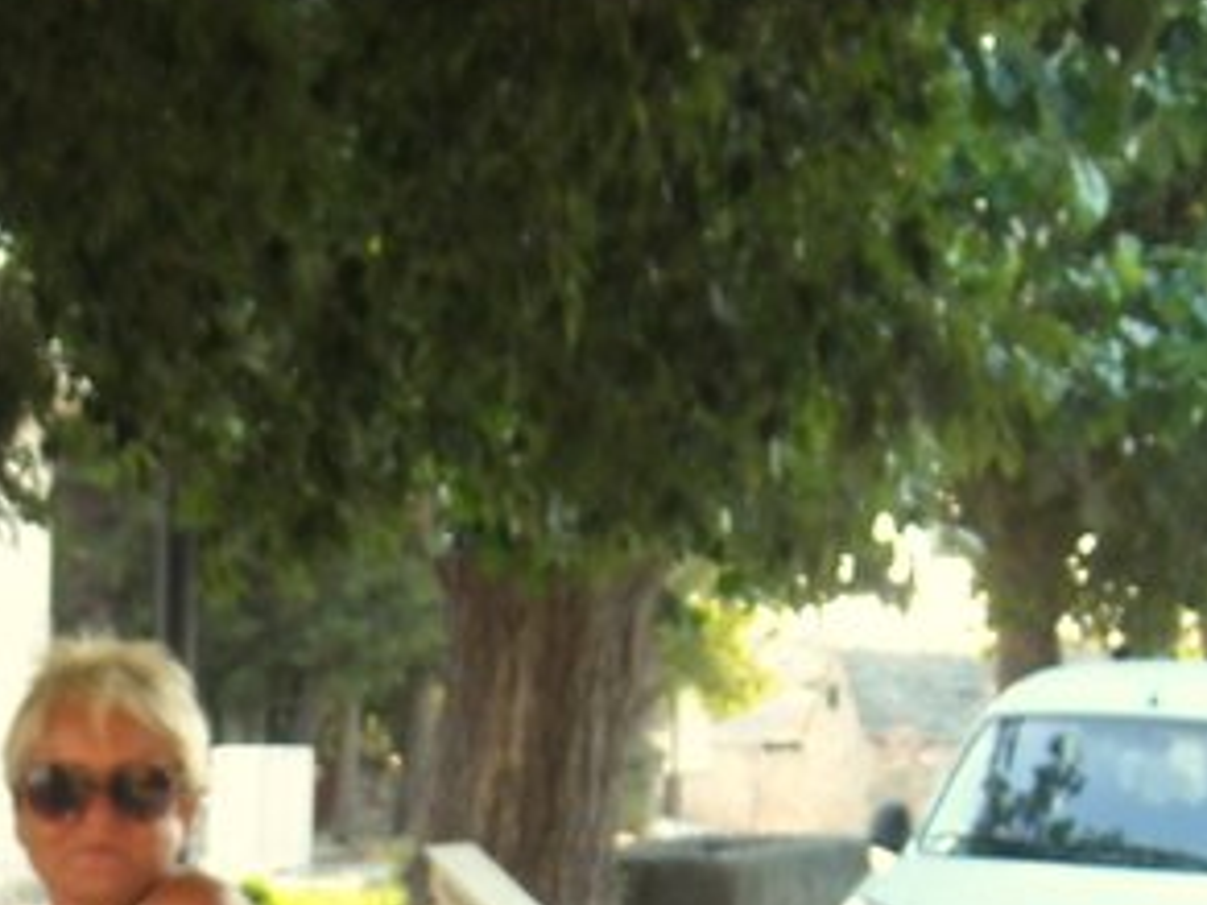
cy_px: 1178
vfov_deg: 14.7
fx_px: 3347
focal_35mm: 96
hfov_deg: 19.6
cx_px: -99
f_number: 2.8
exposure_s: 1/60
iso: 77
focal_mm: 5.7
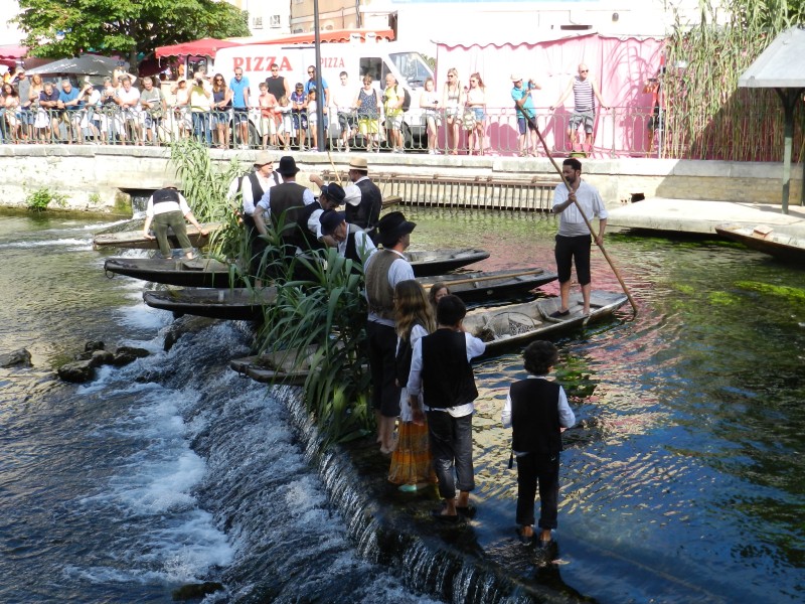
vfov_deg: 31.5
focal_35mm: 46
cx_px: 402
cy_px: 302
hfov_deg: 41.2
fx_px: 1070
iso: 160
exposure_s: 1/500
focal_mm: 8.1
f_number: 4.2
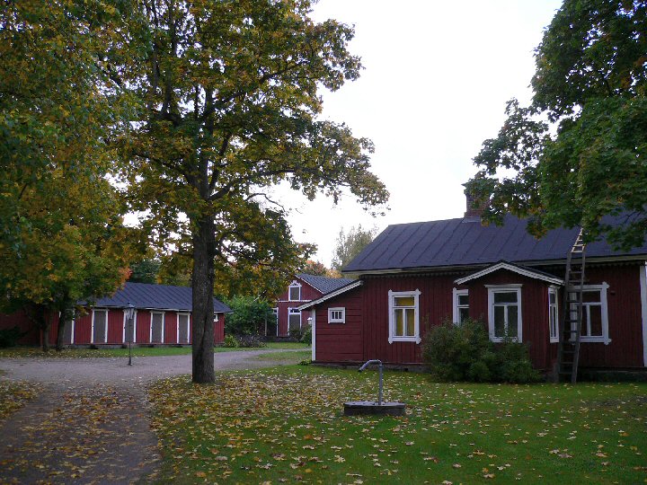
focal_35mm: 35
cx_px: 324
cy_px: 242
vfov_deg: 40.7
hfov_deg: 52.6
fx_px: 654
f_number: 2.8
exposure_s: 1/160
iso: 80
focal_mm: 5.8
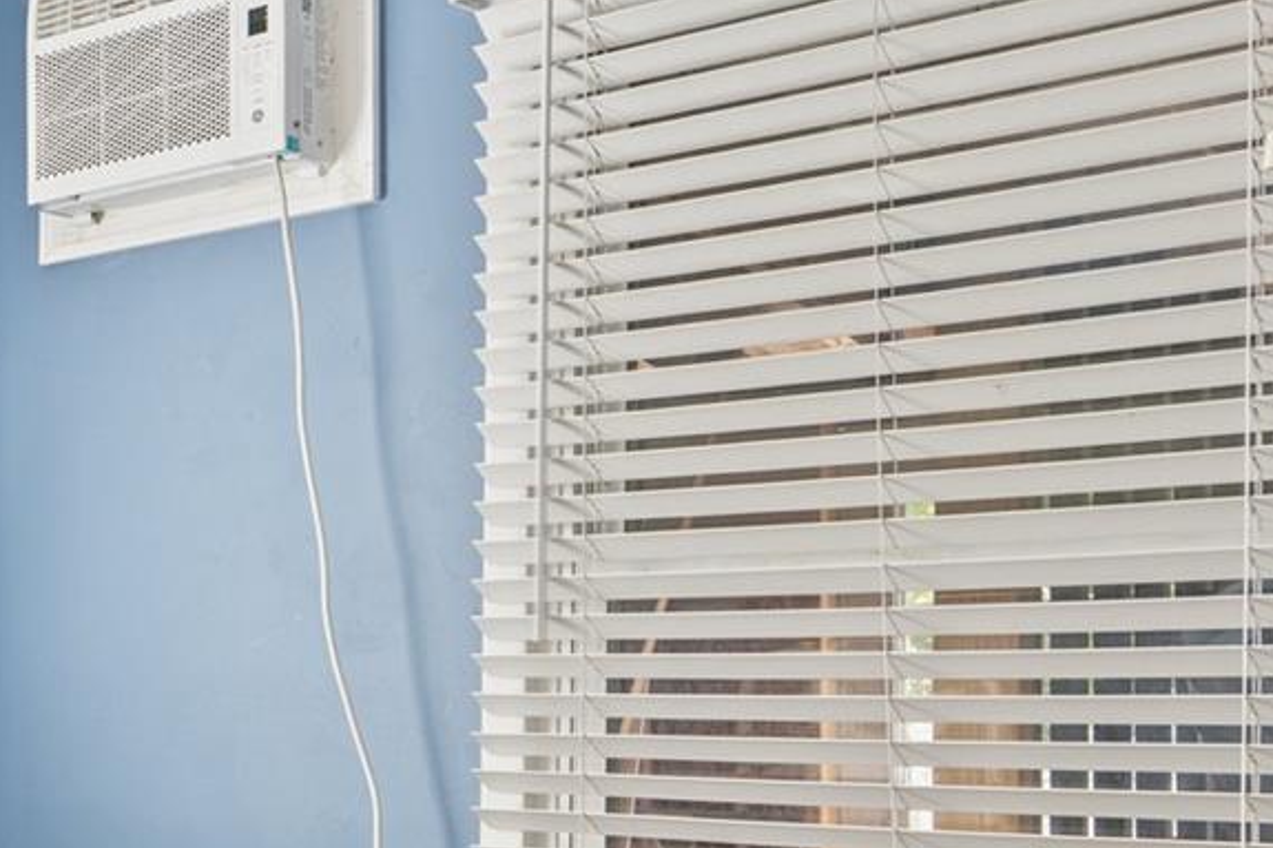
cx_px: -370
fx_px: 2015
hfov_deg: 28.8
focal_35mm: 57
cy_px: 714
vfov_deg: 23.3
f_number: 5.6
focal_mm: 16
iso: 640
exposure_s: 1/10
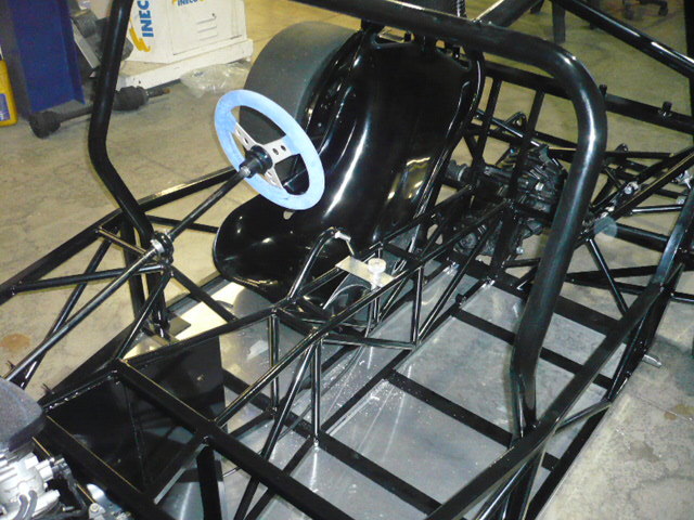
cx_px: 347
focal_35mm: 35
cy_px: 260
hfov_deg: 52.6
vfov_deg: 40.7
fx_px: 702
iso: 640
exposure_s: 1/30
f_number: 2.8
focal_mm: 5.8
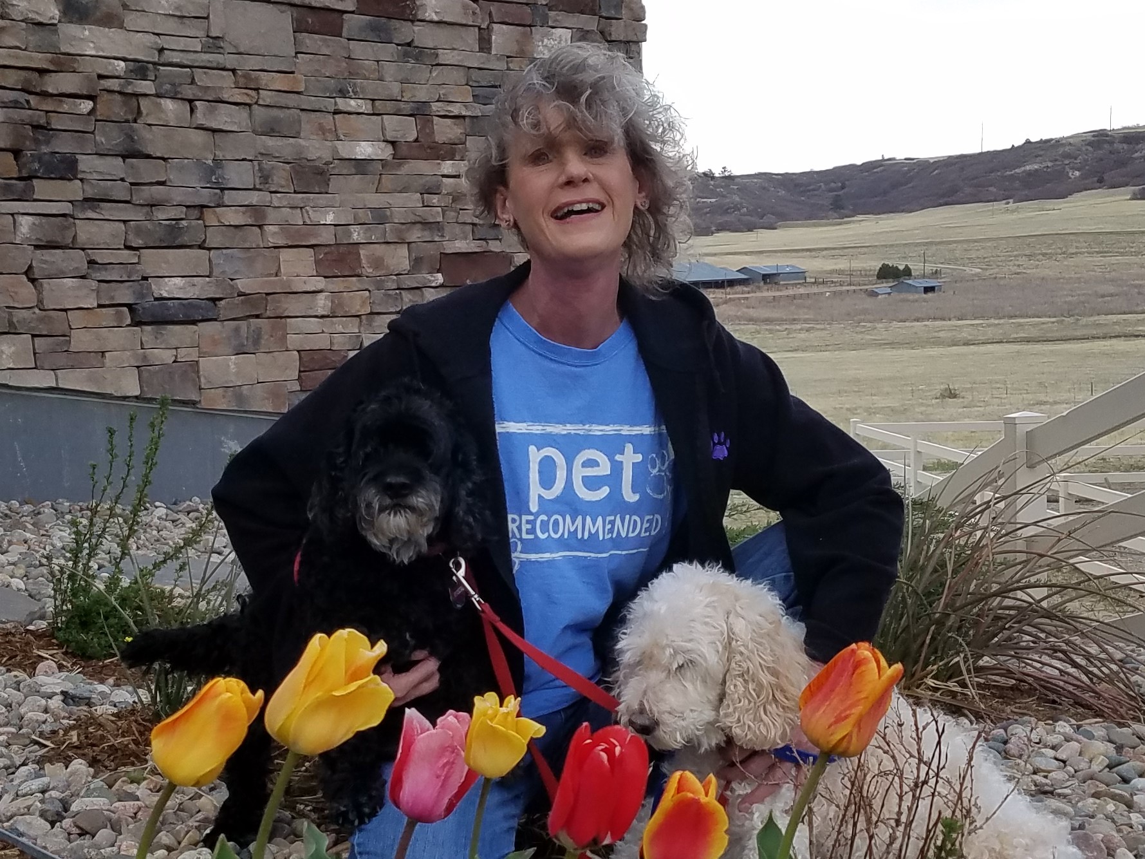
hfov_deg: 67.3
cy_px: 430
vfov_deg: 53.1
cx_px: 572
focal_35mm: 26
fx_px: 860
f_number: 1.7
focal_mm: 4.2
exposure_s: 1/732
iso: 50
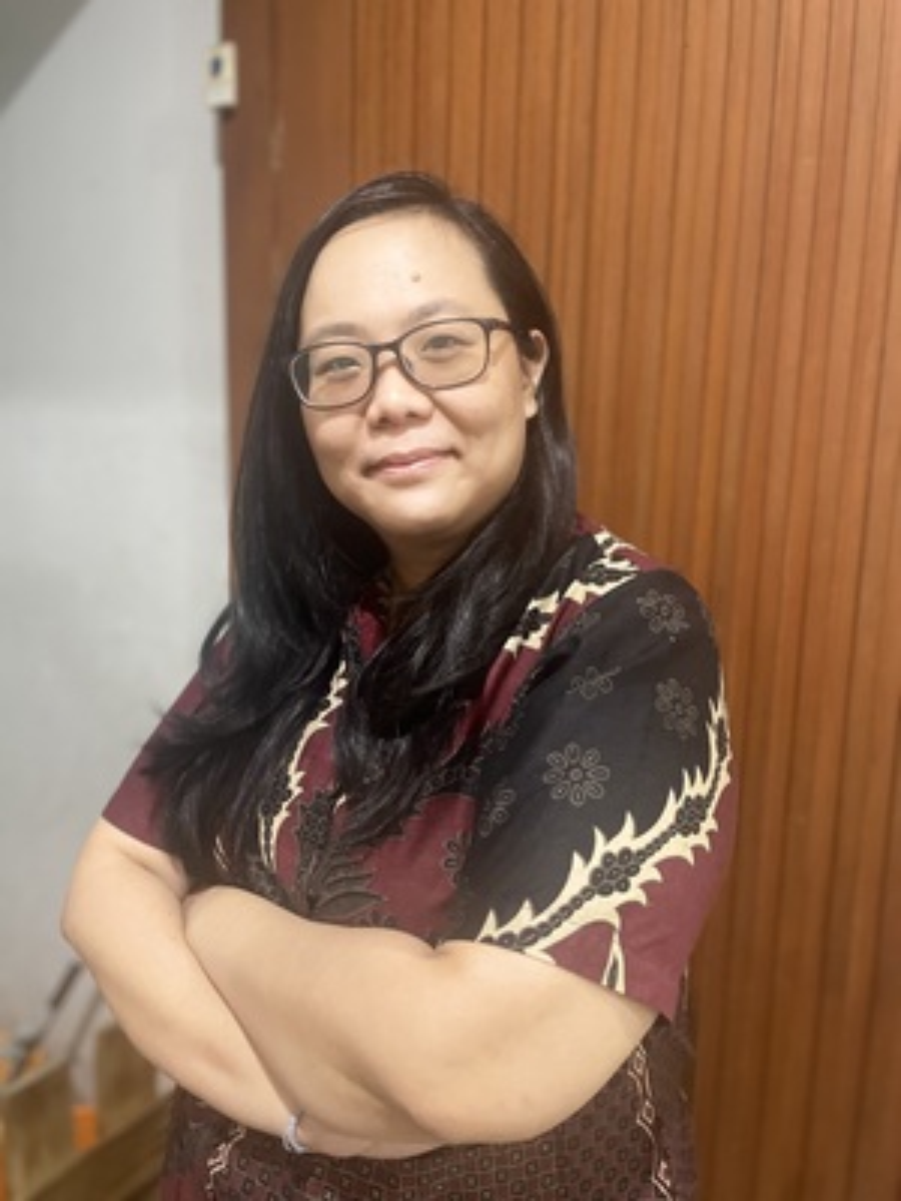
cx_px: 450
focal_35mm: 26
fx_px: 902
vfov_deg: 67.3
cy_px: 600
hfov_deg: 53.1
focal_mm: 4.2
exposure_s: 1/50
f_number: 1.6
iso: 400
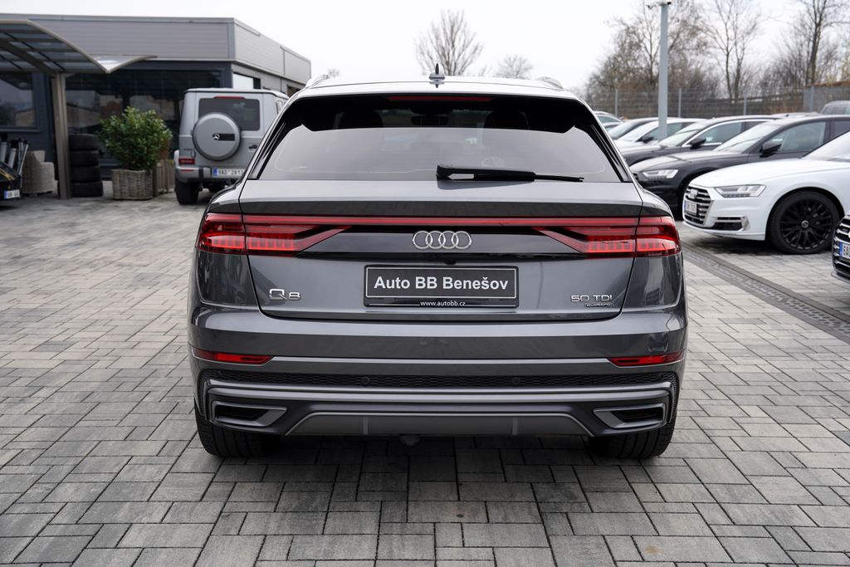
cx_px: 425
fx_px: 945
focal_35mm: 40
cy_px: 284
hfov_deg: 48.5
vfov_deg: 33.4
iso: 100
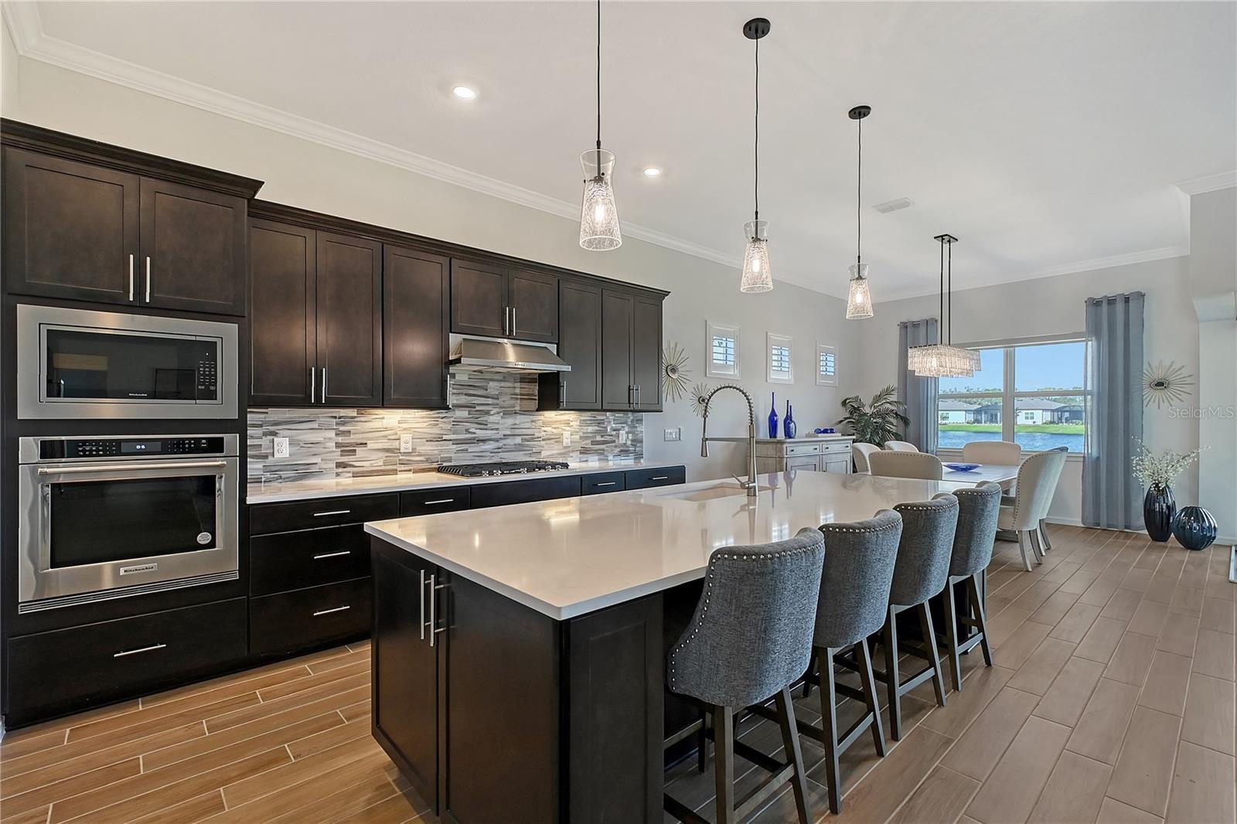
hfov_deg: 100.4
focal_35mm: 15
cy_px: 412
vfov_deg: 77.3
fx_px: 515
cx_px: 618
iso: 800
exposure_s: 1/40
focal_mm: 10
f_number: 10
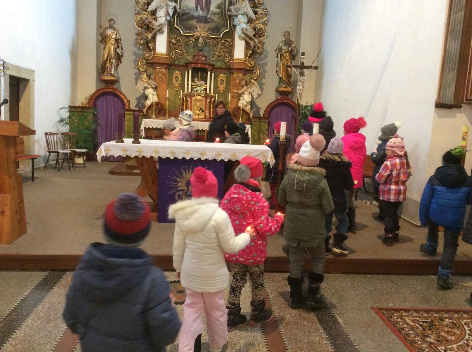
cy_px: 176
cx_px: 236
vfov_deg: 44.0
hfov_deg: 56.9
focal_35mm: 32
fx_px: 436
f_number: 2.4
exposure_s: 1/20
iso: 320
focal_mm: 3.3
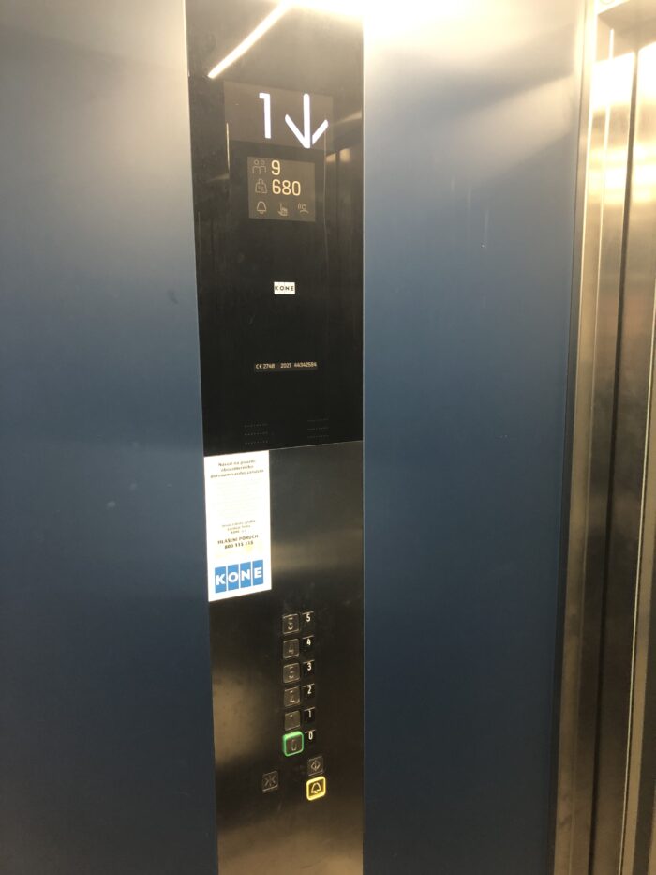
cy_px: 438
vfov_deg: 63.4
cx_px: 328
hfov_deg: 49.8
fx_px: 707
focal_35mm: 28
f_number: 1.8
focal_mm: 3.99
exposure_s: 1/8
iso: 80
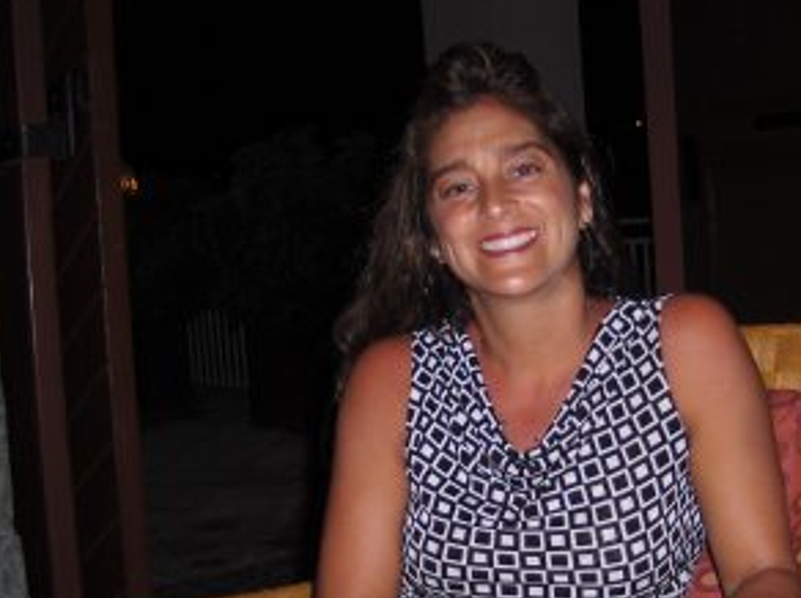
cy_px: 377
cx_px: 442
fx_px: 1247
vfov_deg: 26.9
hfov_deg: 35.6
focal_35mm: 54
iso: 100
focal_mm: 7.5
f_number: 2.8
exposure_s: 1/60
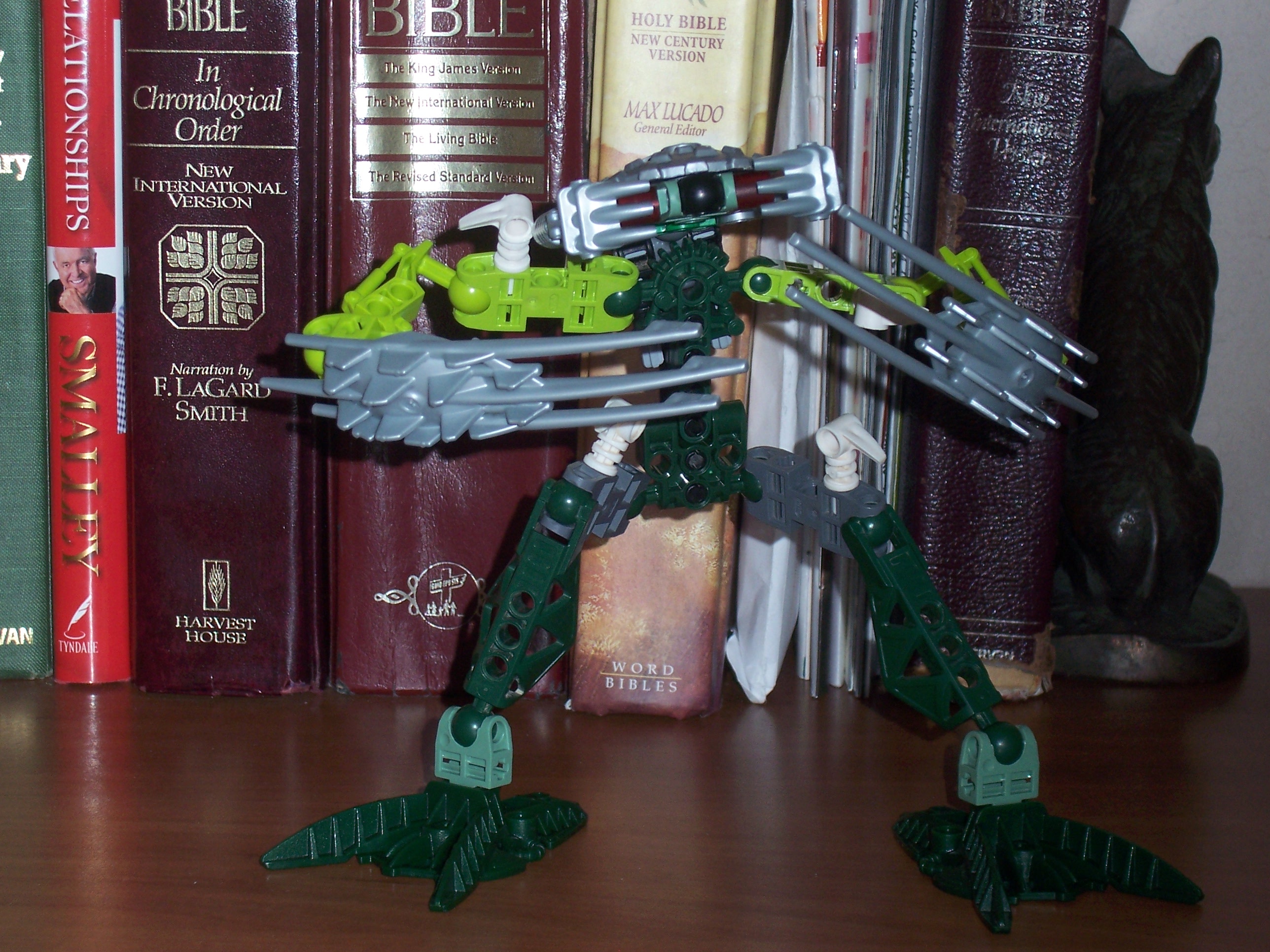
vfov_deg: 17.0
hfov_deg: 22.5
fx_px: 3192
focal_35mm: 87
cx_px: 635
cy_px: 476
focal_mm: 14.9
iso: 125
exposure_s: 1/100
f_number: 4.5
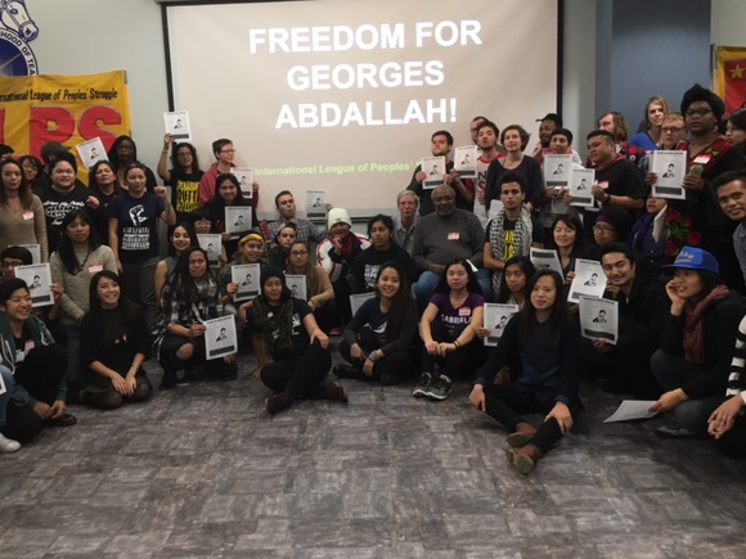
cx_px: 341
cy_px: 252
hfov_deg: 56.7
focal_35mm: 32
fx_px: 690
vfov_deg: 44.1
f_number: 2.2
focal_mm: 4.15
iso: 80
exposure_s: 1/30
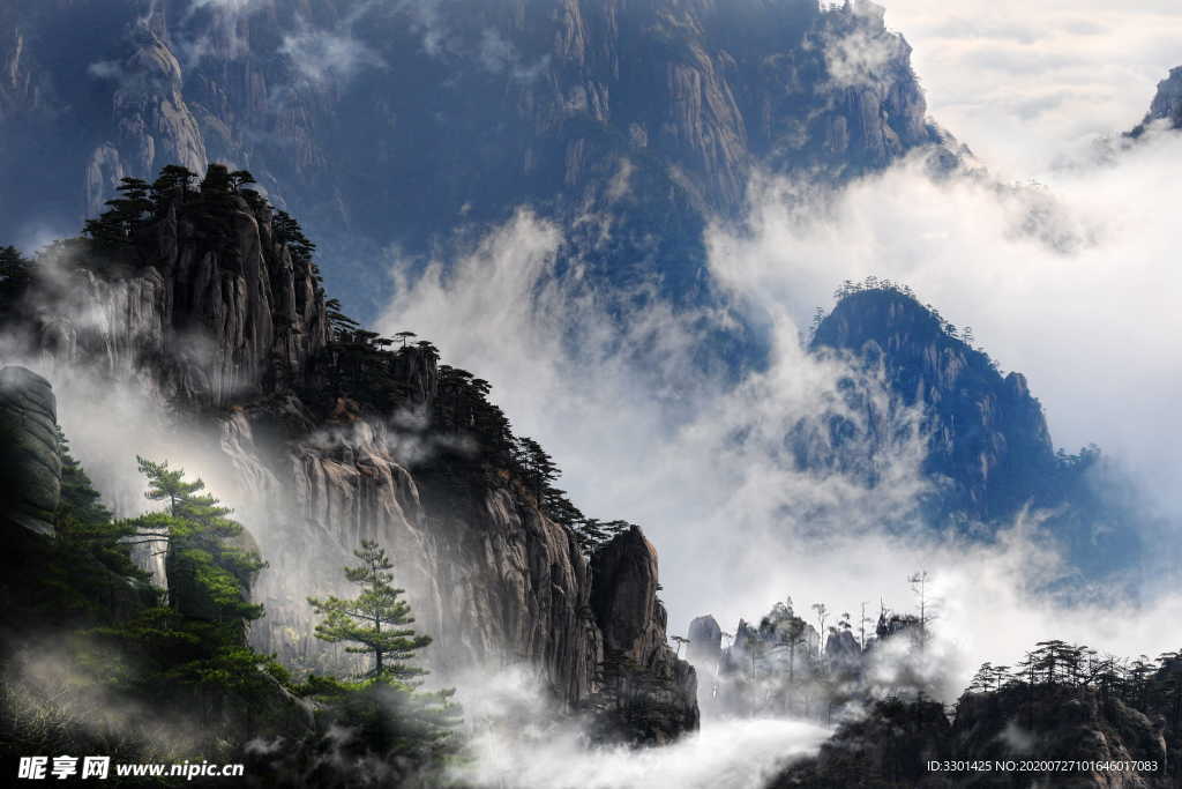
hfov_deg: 10.3
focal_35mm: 200
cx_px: 591
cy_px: 394
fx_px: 6567
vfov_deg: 6.9
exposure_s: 1/320
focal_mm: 200
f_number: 11
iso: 400
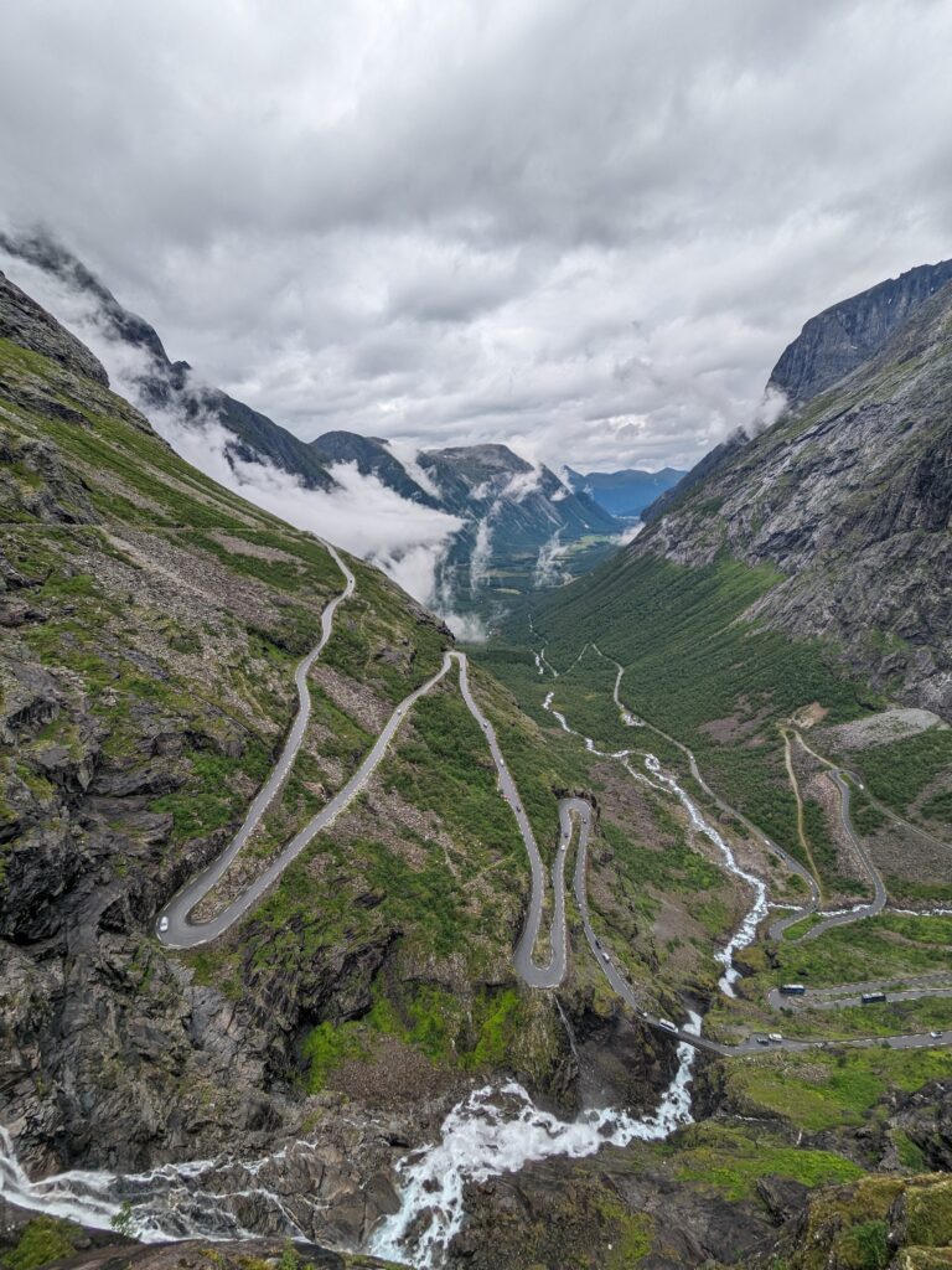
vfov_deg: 94.5
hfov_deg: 78.1
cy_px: 635
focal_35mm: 16
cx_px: 476
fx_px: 587
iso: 47
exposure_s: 1/1348
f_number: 2.2
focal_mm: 2.35
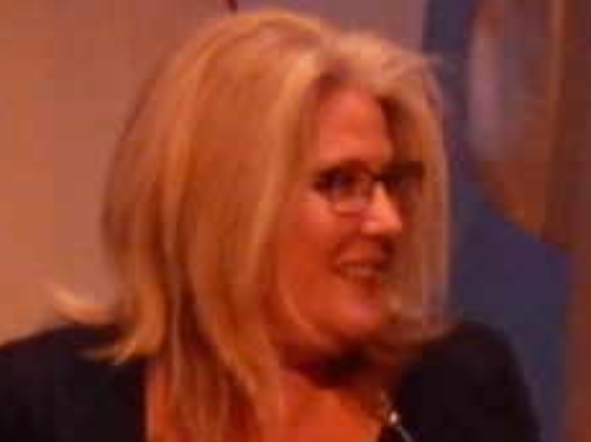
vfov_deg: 0.5
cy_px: 979
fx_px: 51090
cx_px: 750
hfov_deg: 0.7
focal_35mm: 2994
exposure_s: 1/125
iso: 1600
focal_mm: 120
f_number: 5.8
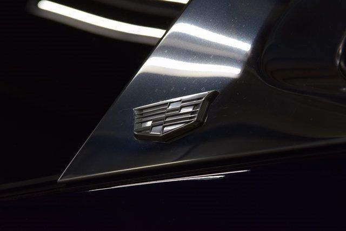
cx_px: 173
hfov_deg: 19.5
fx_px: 1009
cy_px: 116
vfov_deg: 13.0
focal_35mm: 105
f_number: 9
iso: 720
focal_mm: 70
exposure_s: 1/125
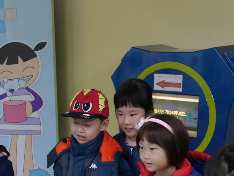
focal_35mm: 70
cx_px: 53
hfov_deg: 27.3
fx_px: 473
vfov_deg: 20.3
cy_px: 181
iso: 800
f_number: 3.5
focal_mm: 20
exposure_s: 1/40
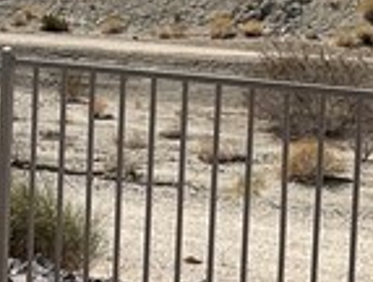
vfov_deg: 14.6
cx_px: 23
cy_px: 5
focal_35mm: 100
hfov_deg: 19.2
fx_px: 1080
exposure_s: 1/3610
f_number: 2.2
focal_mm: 2.22
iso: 50
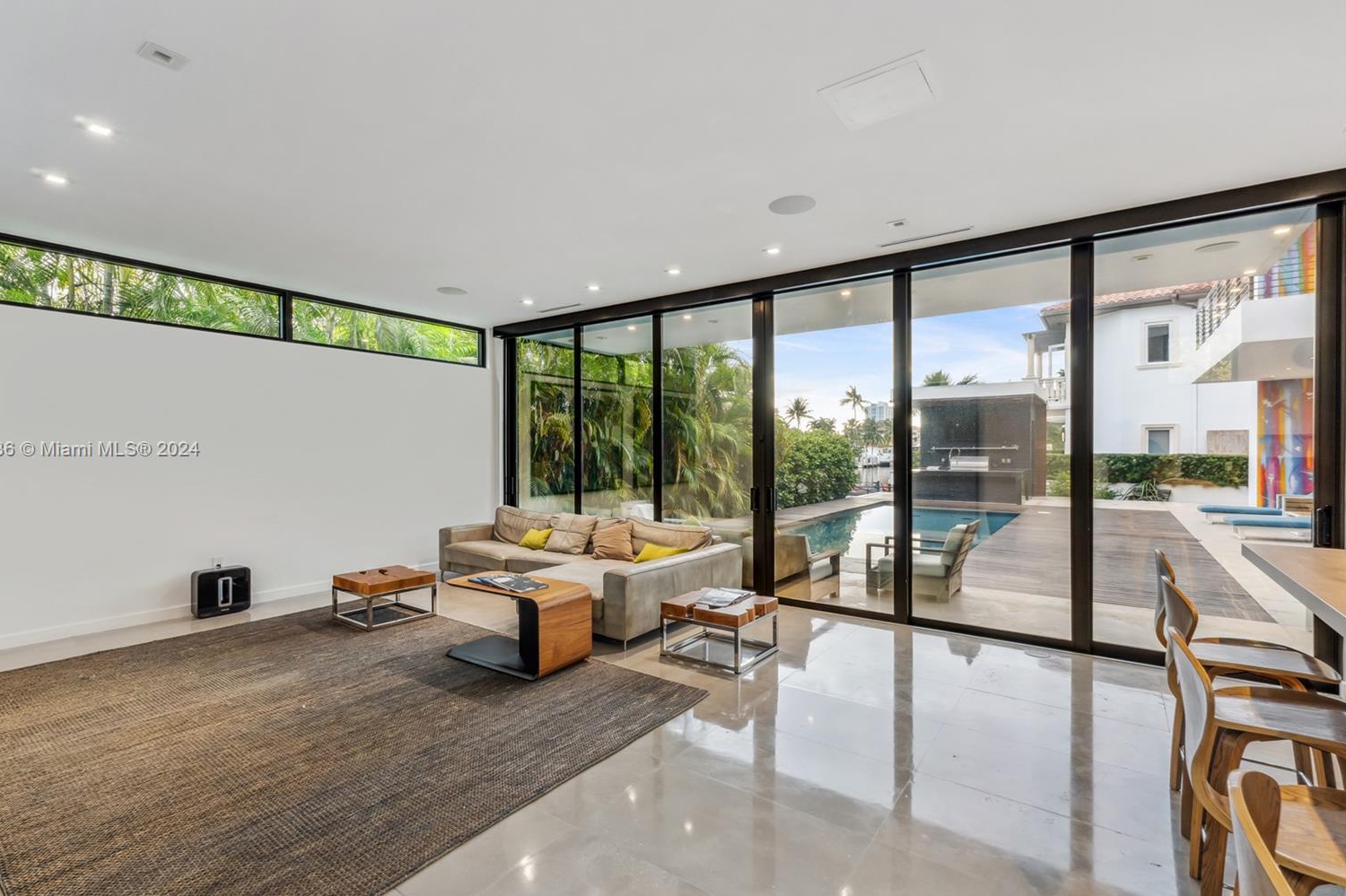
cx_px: 630
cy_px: 450
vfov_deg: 73.7
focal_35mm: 16
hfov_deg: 96.6
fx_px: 598
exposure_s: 1/5
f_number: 9
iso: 400
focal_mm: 10
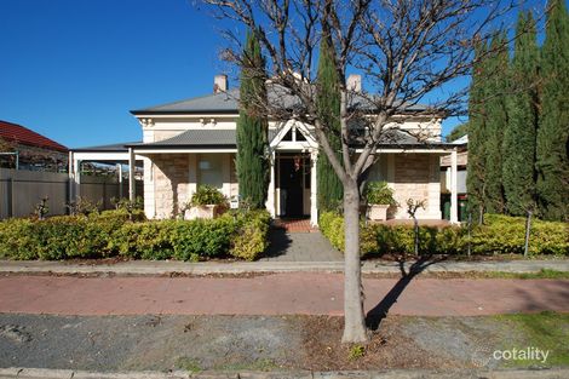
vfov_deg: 67.3
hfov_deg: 90.0
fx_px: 284
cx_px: 284
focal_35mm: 18
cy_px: 190
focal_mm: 12
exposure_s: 1/200
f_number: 9
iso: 100
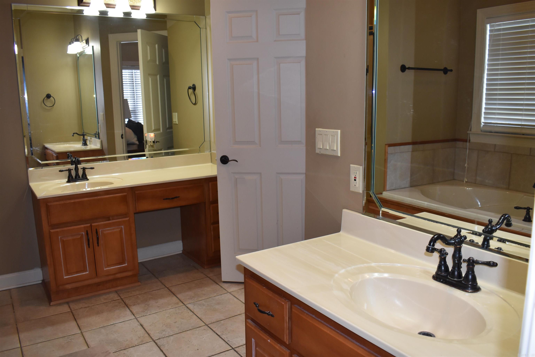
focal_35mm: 30
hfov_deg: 61.9
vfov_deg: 43.6
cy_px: 178
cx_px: 268
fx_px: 446
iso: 800
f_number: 5
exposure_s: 1/100
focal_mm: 20
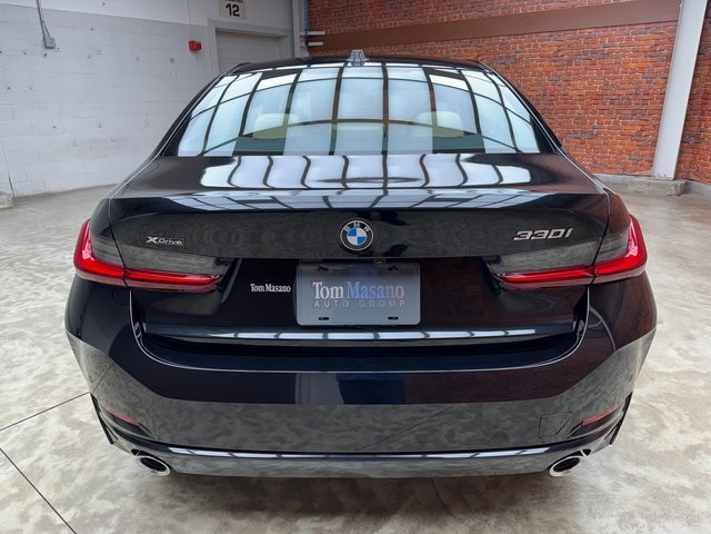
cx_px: 356
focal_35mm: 24
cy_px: 267
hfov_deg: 71.6
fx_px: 493
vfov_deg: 56.8
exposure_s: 1/120
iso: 80
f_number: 1.78
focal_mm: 6.76
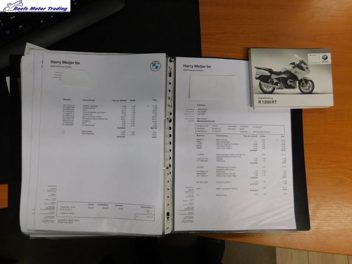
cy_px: 132
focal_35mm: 24
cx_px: 176
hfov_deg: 71.6
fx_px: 244
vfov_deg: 56.8
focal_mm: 4.1
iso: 125
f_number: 3
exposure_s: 1/40
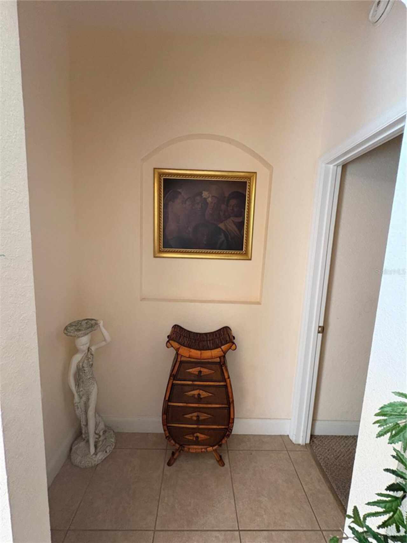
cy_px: 272
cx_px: 204
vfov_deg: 102.1
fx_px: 219
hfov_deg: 85.7
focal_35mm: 14
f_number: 2.2
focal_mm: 2.22
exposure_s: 1/60
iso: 500
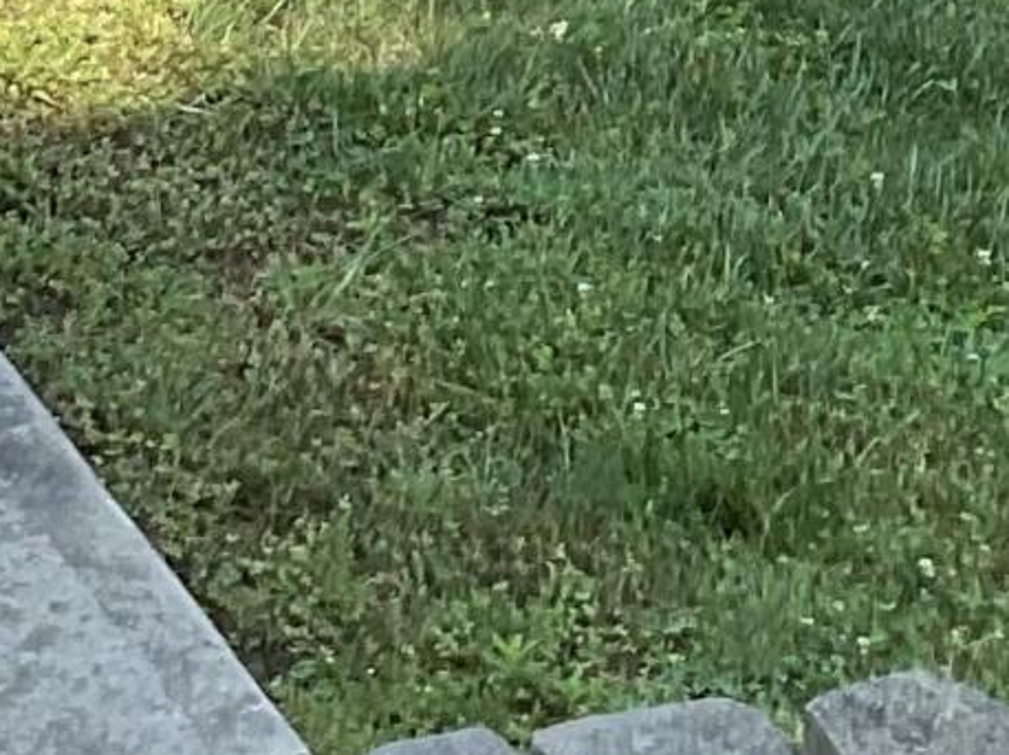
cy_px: -1107
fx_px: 5535
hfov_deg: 10.4
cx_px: 756
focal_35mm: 190
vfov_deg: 7.3
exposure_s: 1/606
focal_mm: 3
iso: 16
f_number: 1.8
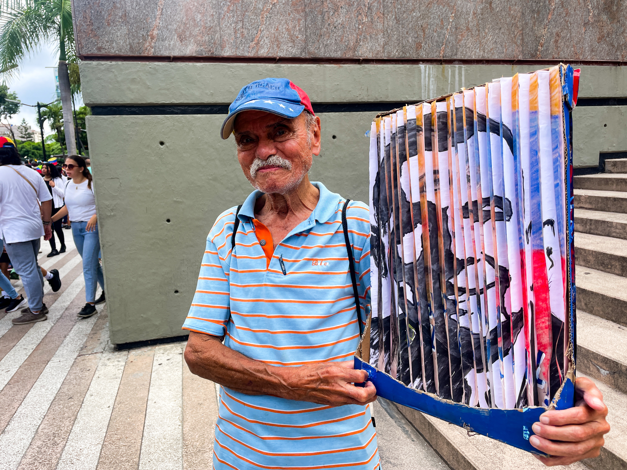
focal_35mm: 26
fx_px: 471
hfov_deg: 67.3
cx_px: 314
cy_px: 235
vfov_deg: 53.1
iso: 32
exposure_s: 1/1000
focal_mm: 4.2
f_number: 1.6
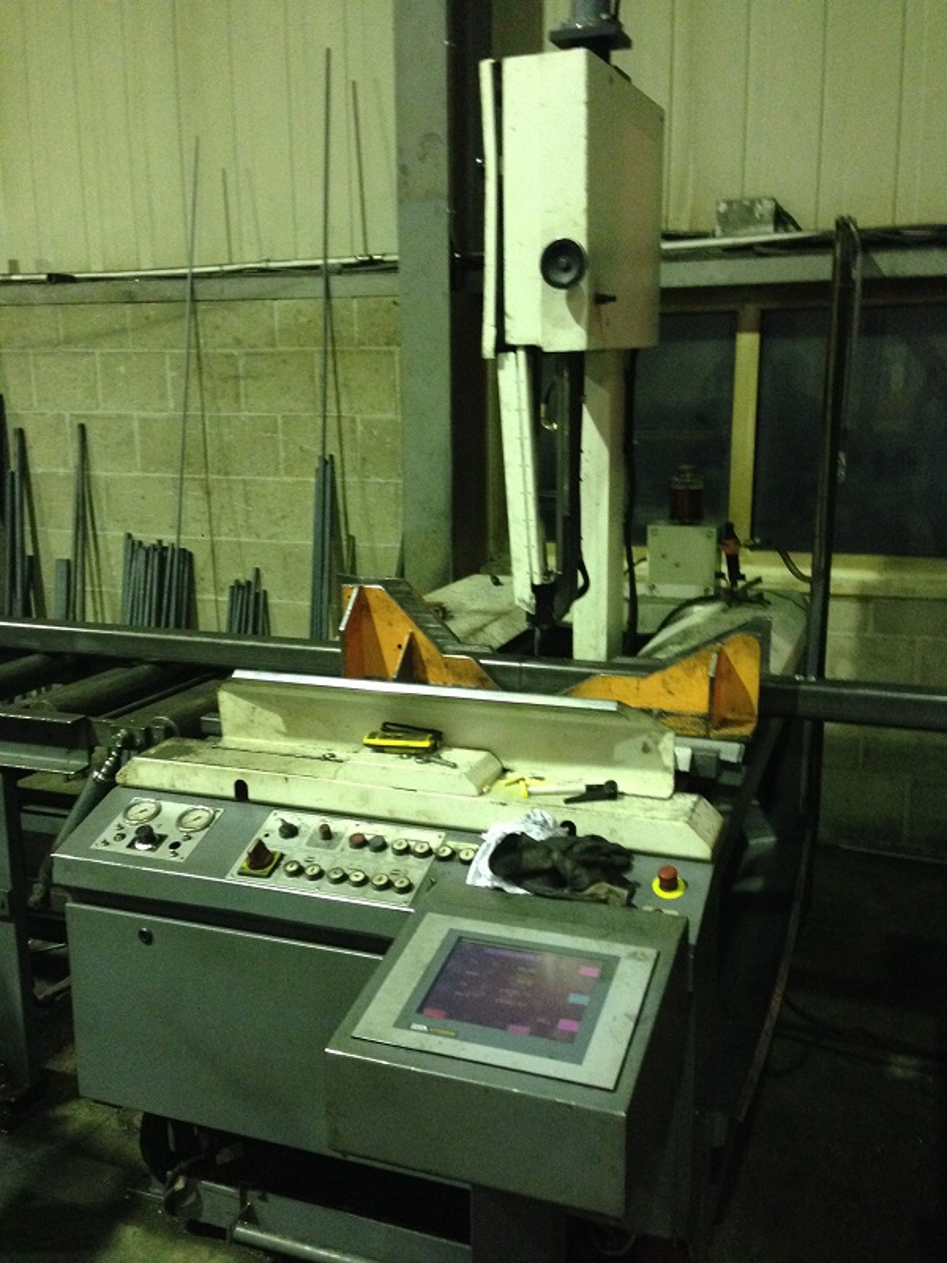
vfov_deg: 55.4
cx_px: 474
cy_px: 632
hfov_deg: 42.9
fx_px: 1204
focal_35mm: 33
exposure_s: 1/15
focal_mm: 4.12
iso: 500
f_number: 2.4
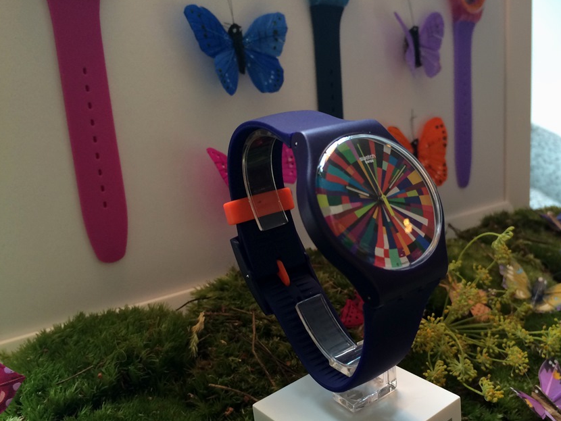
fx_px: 600
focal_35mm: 37
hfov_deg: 49.8
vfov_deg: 38.5
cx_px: 341
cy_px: 251
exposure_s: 1/30
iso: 40
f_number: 2.2
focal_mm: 4.12
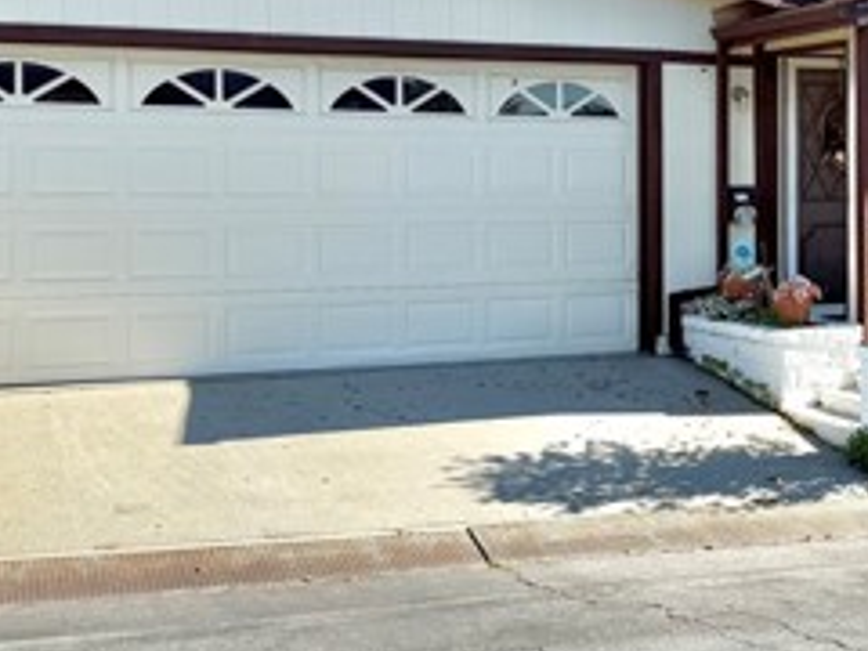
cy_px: 213
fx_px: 1605
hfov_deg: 29.5
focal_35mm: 64
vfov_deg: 22.8
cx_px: 716
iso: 80
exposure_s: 1/3953
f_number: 1.78
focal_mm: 6.76
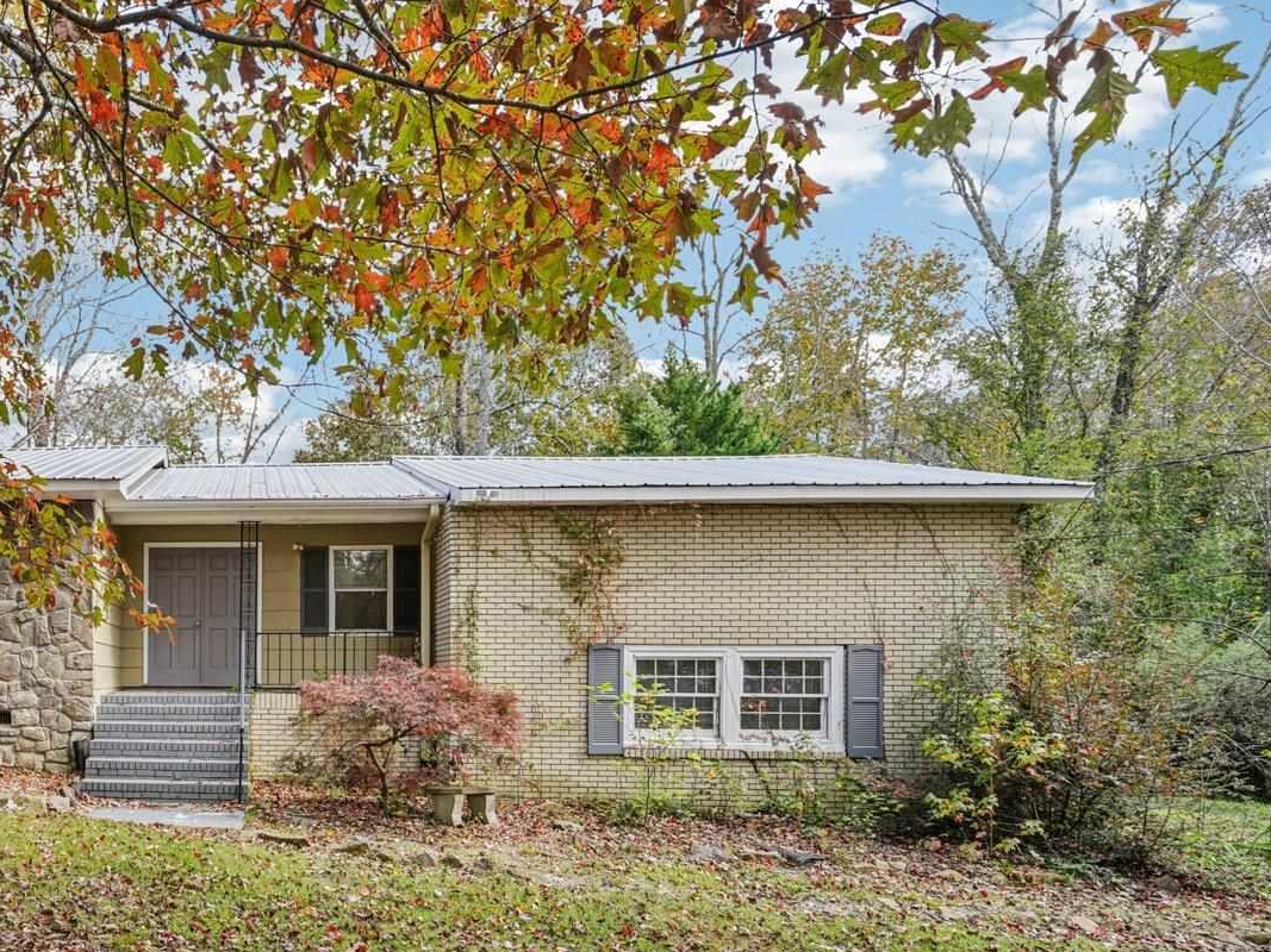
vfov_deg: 54.9
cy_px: 677
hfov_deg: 62.2
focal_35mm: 24
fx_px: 881
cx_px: 168
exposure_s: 1/125
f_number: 8
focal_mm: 13
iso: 400
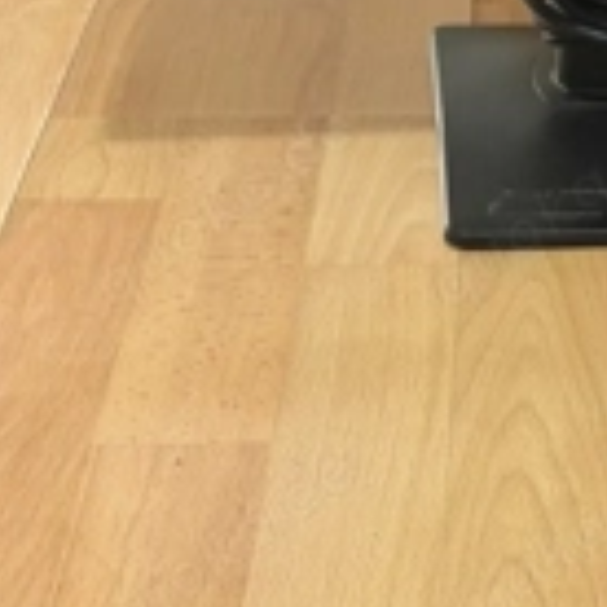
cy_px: -88
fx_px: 2440
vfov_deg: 13.8
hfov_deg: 13.9
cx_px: 655
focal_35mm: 123
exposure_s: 1/30
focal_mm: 6.76
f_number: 1.78
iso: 640
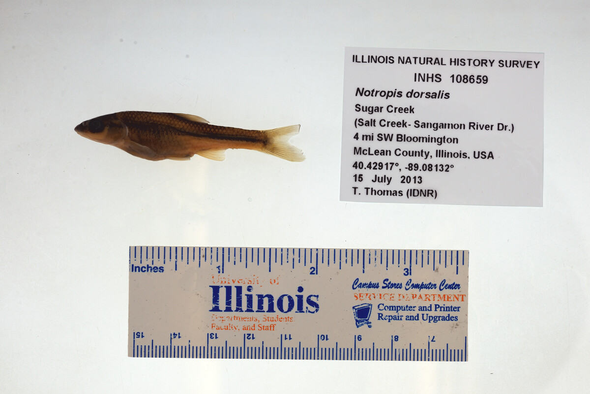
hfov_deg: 33.4
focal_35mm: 60
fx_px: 984
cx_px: 295
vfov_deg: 22.6
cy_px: 197
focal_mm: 60
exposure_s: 1/200
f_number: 10
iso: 100
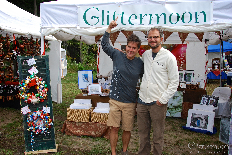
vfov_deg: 40.1
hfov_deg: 57.2
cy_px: 78
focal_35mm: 33
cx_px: 116
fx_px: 213
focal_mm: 22
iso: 200
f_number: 9
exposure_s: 1/100
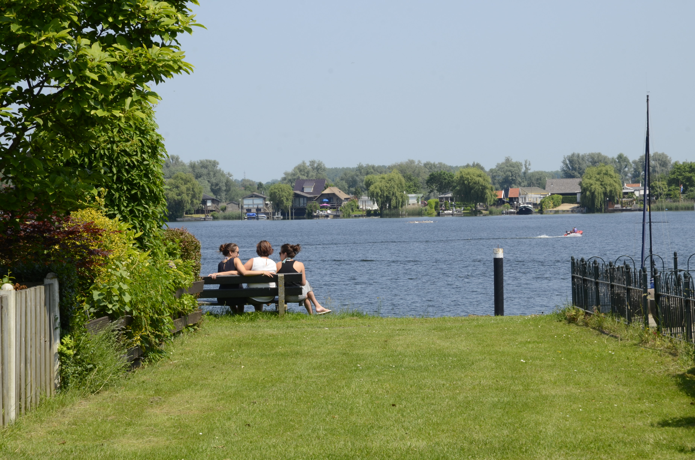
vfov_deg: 10.7
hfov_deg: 16.1
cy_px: 230
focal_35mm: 128
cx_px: 348
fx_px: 2456
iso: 200
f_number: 19
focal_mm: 85
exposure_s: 1/125
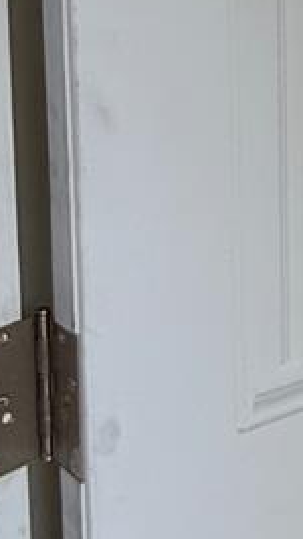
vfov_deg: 24.4
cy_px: 36
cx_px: 577
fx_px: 1200
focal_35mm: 84
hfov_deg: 12.8
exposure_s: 1/123
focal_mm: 2.22
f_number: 2.2
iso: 50
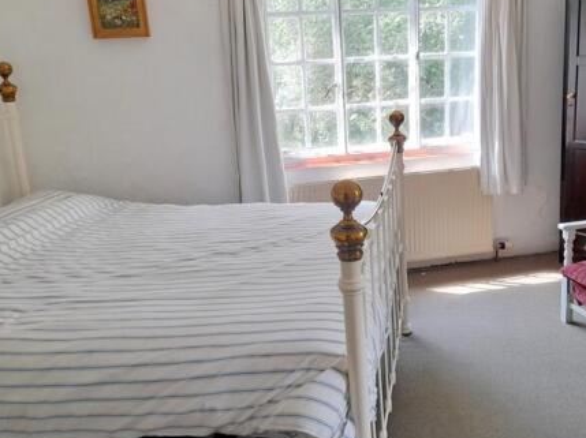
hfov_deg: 53.7
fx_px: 575
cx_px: 344
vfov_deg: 41.6
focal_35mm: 34
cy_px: 189
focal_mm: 4.6
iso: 50
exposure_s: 1/60
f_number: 2
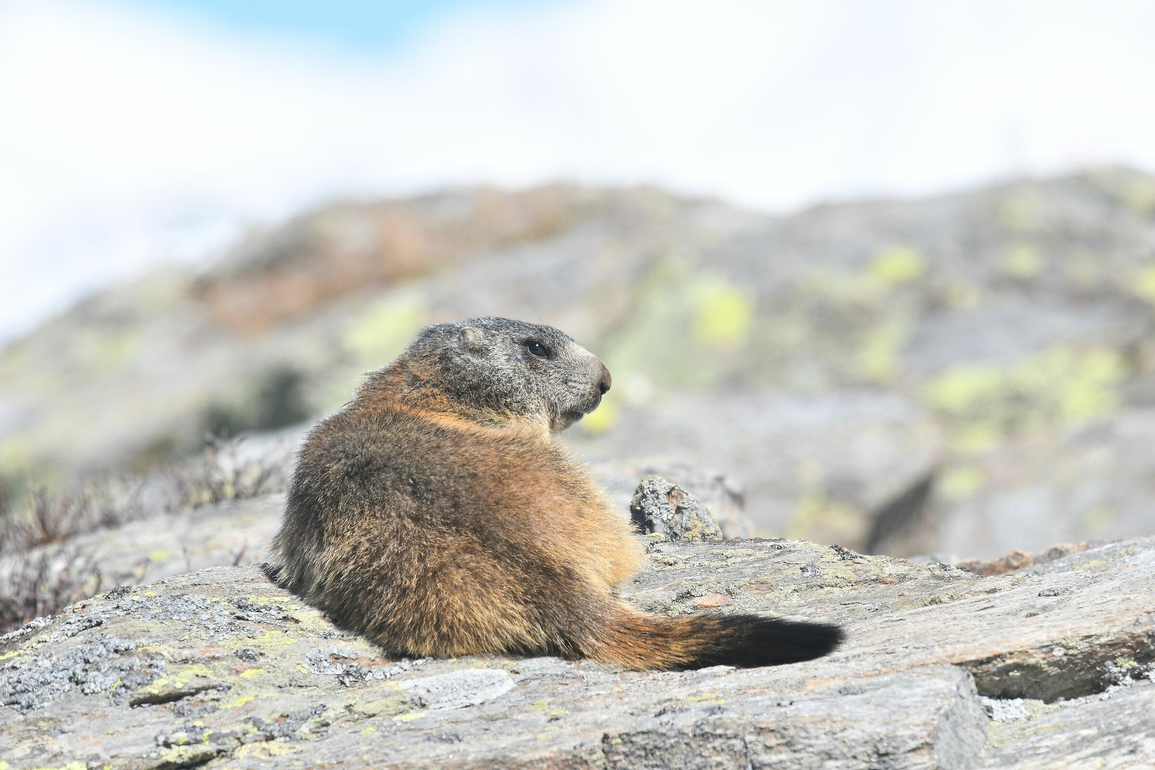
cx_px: 578
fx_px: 20211
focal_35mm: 630
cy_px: 385
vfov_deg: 2.2
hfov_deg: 3.3
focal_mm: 420
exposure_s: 1/1250
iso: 400
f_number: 8
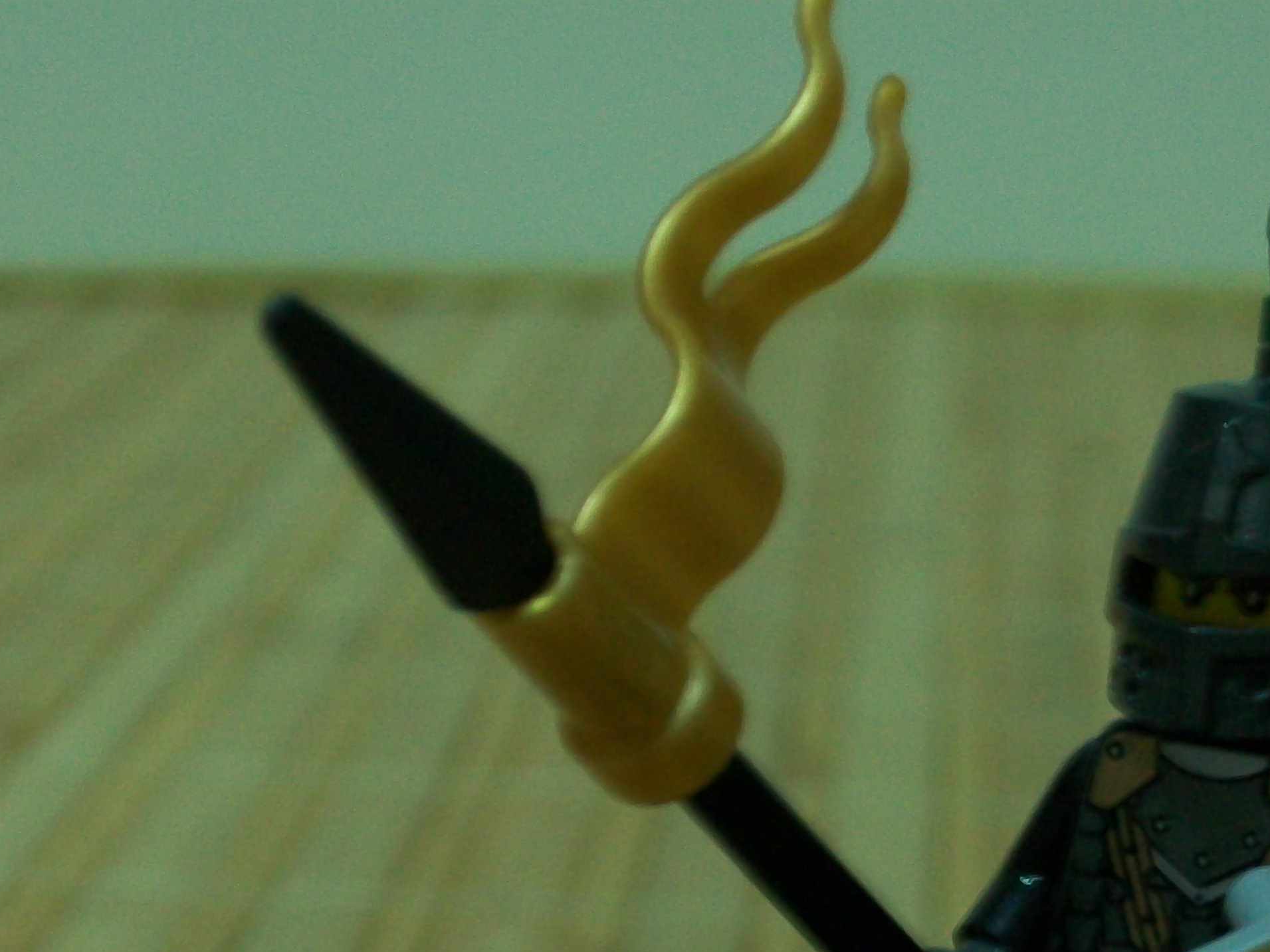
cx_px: 1122
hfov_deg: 13.2
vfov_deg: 9.9
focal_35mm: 149
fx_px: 5466
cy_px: 864
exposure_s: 1/8
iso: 160
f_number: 4.6
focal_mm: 13.7
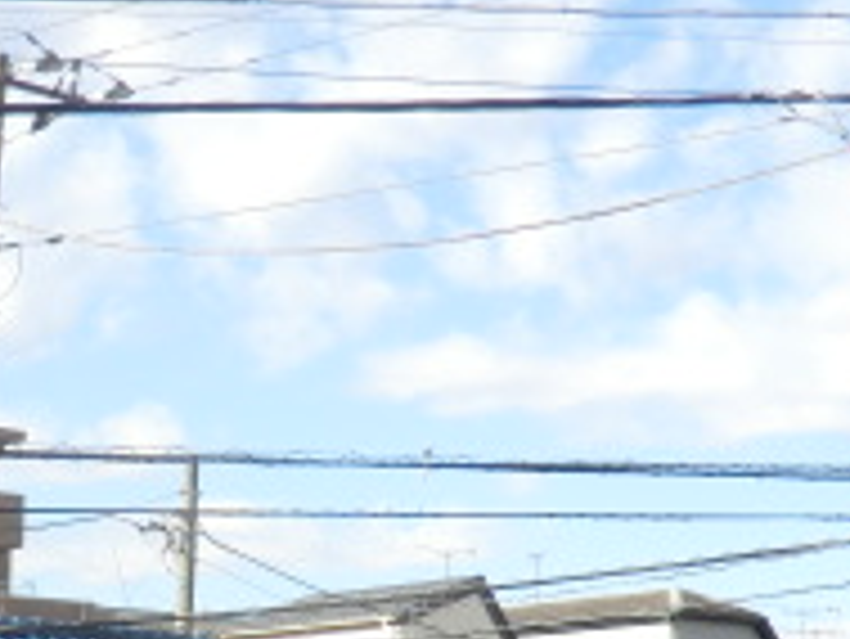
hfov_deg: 19.9
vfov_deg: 14.9
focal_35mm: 98
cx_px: 198
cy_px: 585
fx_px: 2408
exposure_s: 1/400
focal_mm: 5.2
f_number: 3.5
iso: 80
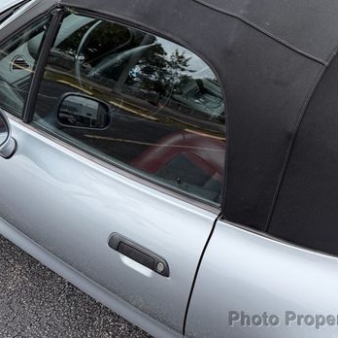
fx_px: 431
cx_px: 296
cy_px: 107
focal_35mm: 39
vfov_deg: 42.1
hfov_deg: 40.0
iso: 80
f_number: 1.78
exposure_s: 1/1314
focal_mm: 6.76
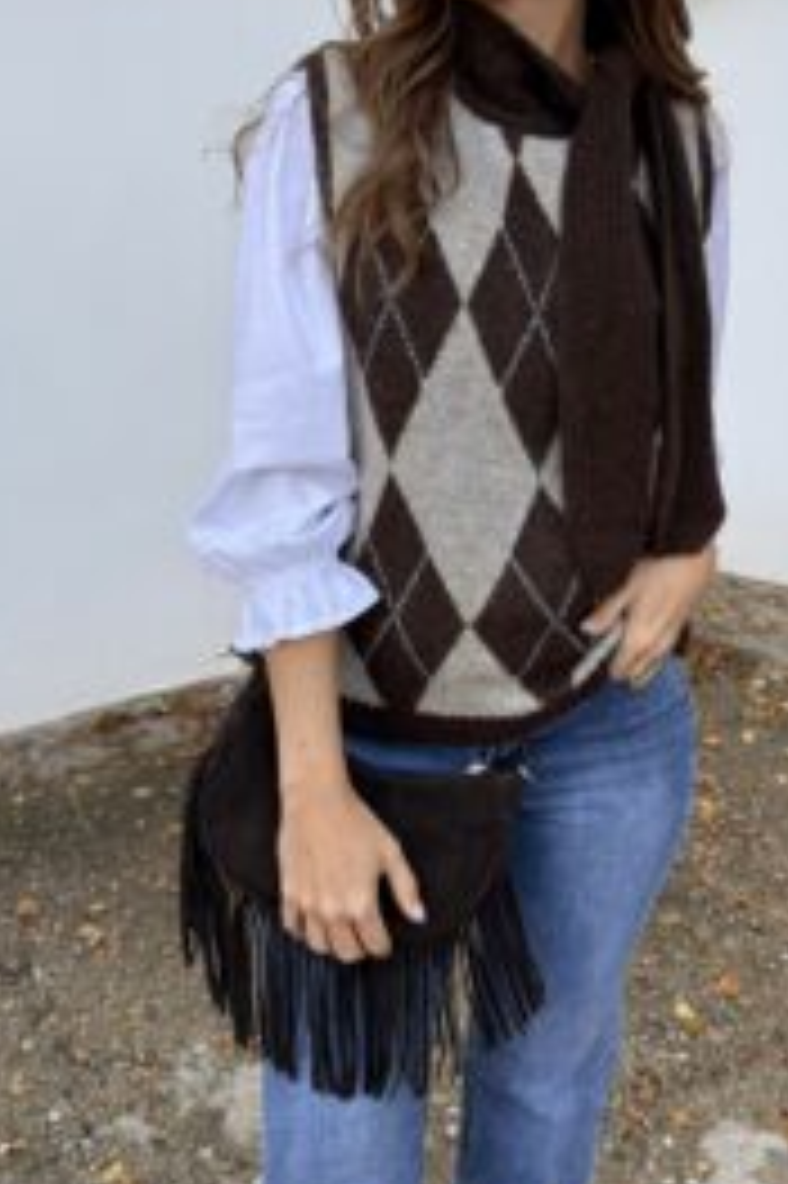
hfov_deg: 34.9
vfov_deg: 50.5
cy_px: 495
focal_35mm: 38
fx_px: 1249
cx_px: 477
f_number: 1.78
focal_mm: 6.76
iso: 80
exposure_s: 1/555
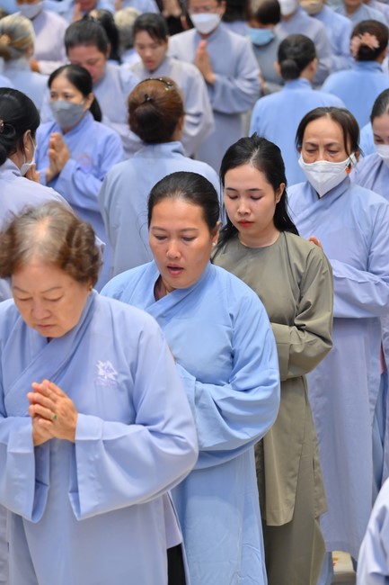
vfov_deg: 17.1
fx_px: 1946
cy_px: 292
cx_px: 194
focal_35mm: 120
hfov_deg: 11.4
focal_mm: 120
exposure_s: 1/100
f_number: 4.5
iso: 1250
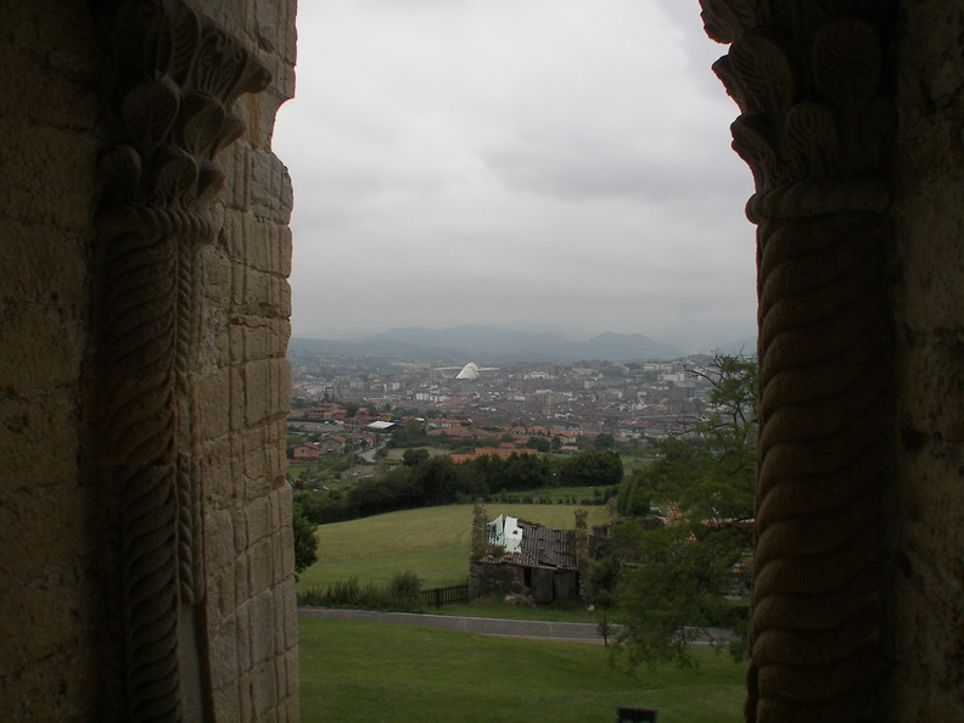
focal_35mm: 36
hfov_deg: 51.4
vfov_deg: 39.7
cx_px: 482
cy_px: 362
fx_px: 1003
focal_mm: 6
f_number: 2.8
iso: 50
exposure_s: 1/800
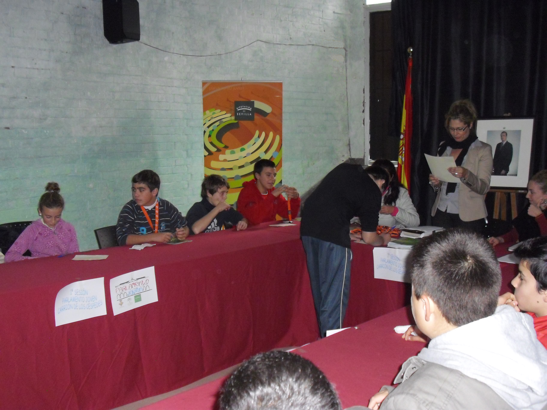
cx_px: 274
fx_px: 600
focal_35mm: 38
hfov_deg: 49.0
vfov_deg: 37.7
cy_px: 205
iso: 400
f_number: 2.8
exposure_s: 1/60
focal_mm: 6.2
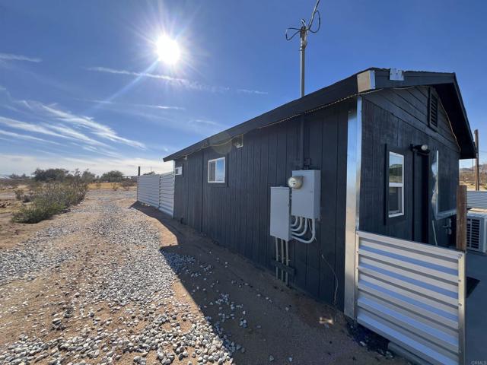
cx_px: 244
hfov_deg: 106.2
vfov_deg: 89.9
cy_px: 182
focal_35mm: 13
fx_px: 183
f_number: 1.8
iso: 32
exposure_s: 1/1292
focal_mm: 1.57
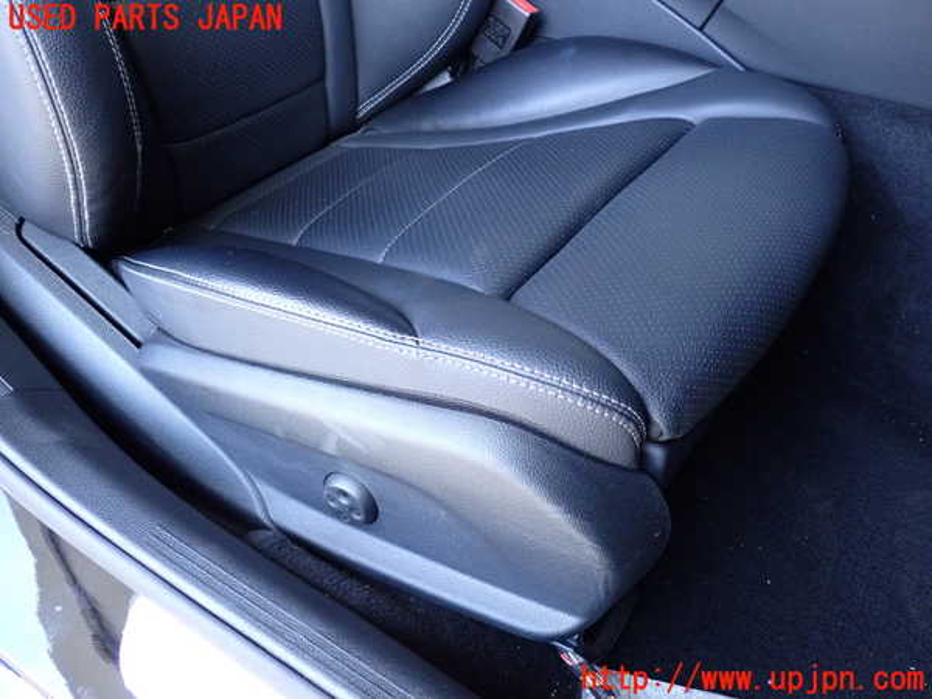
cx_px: 466
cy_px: 350
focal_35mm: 30
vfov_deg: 46.8
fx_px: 808
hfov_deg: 60.0
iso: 400
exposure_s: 1/125
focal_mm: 5.4
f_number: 2.3
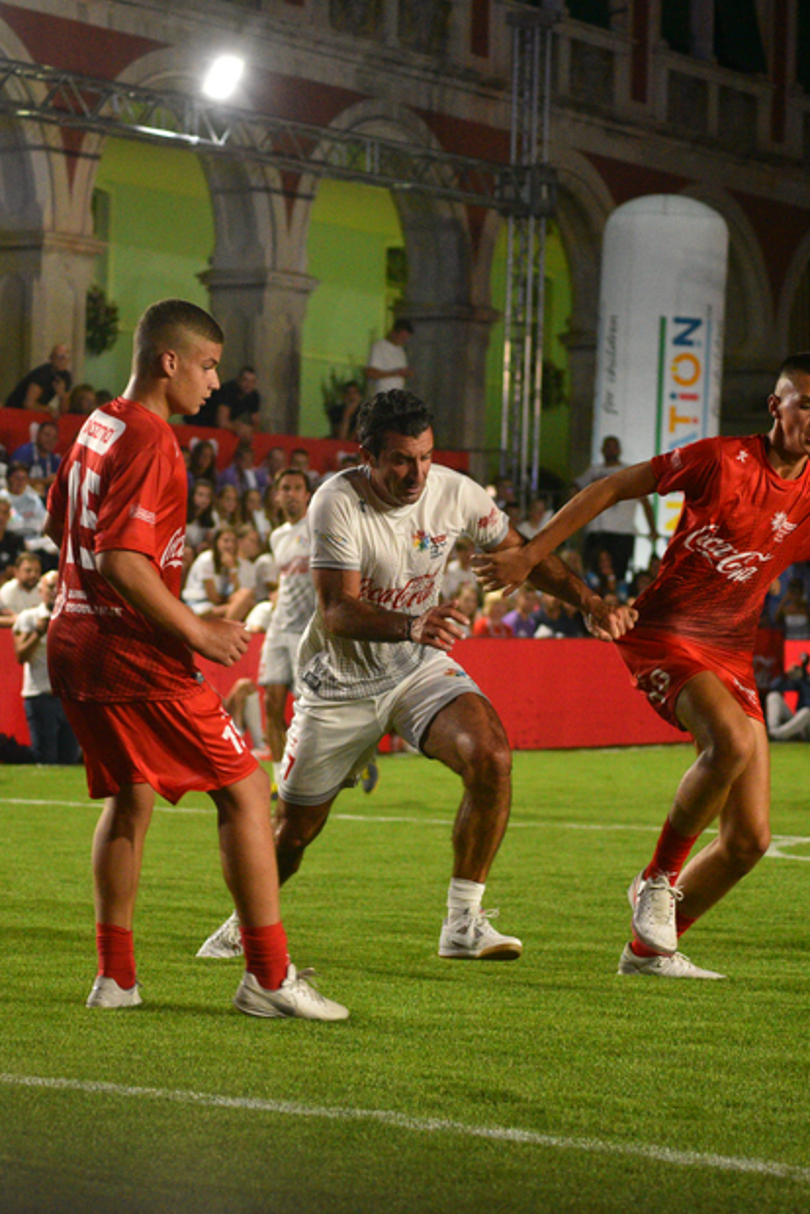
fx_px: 3982
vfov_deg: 17.3
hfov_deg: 11.6
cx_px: 427
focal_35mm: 118
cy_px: 605
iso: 6400
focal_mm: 78
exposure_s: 1/800
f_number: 4
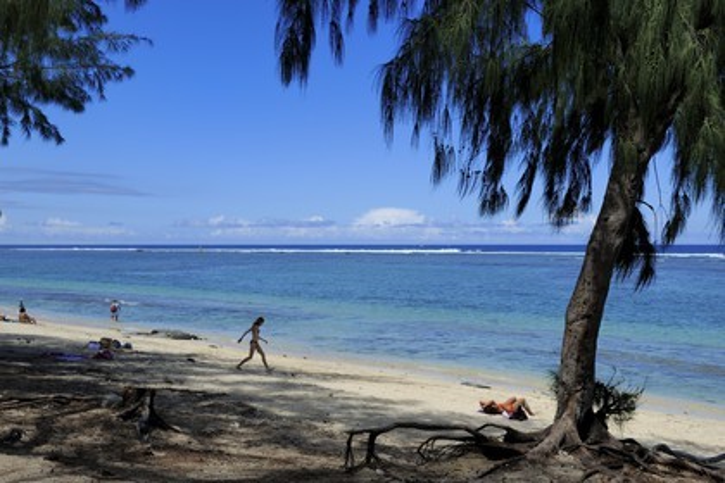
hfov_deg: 50.7
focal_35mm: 38
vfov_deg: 35.1
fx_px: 765
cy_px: 242
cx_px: 362
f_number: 16
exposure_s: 1/200
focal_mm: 38
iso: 200
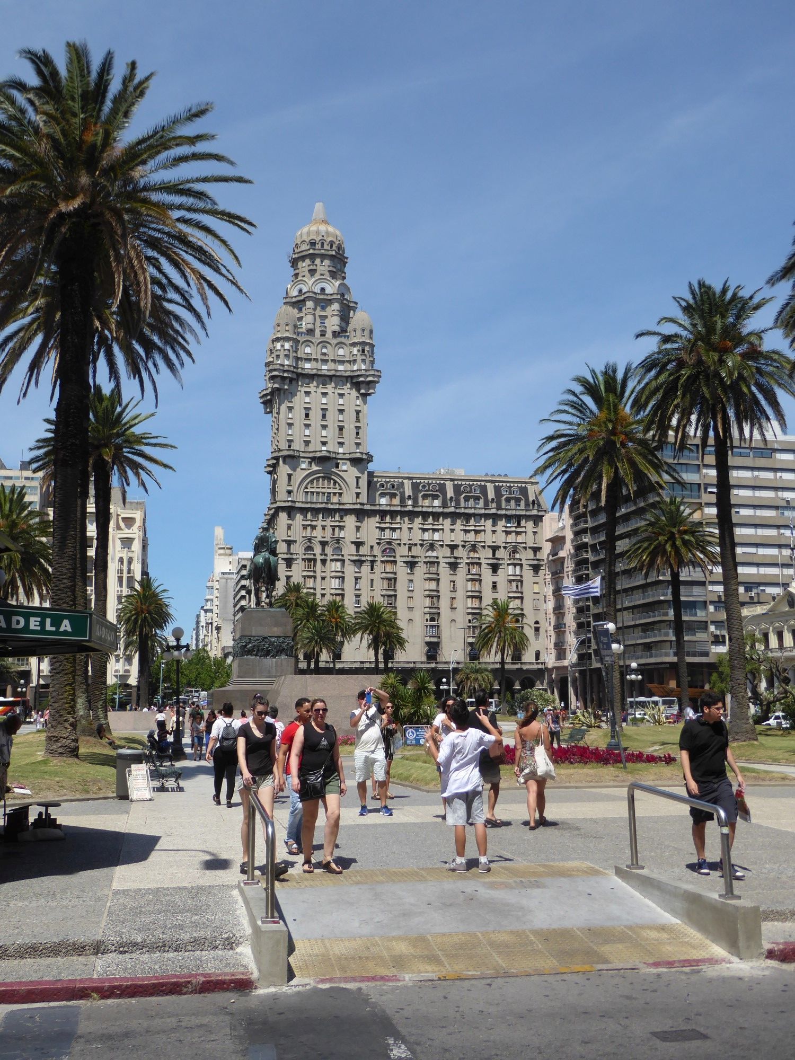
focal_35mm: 36
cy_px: 530
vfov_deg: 51.4
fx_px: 1102
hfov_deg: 39.7
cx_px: 398
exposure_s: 1/800
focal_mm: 6.3
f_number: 3.7
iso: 80
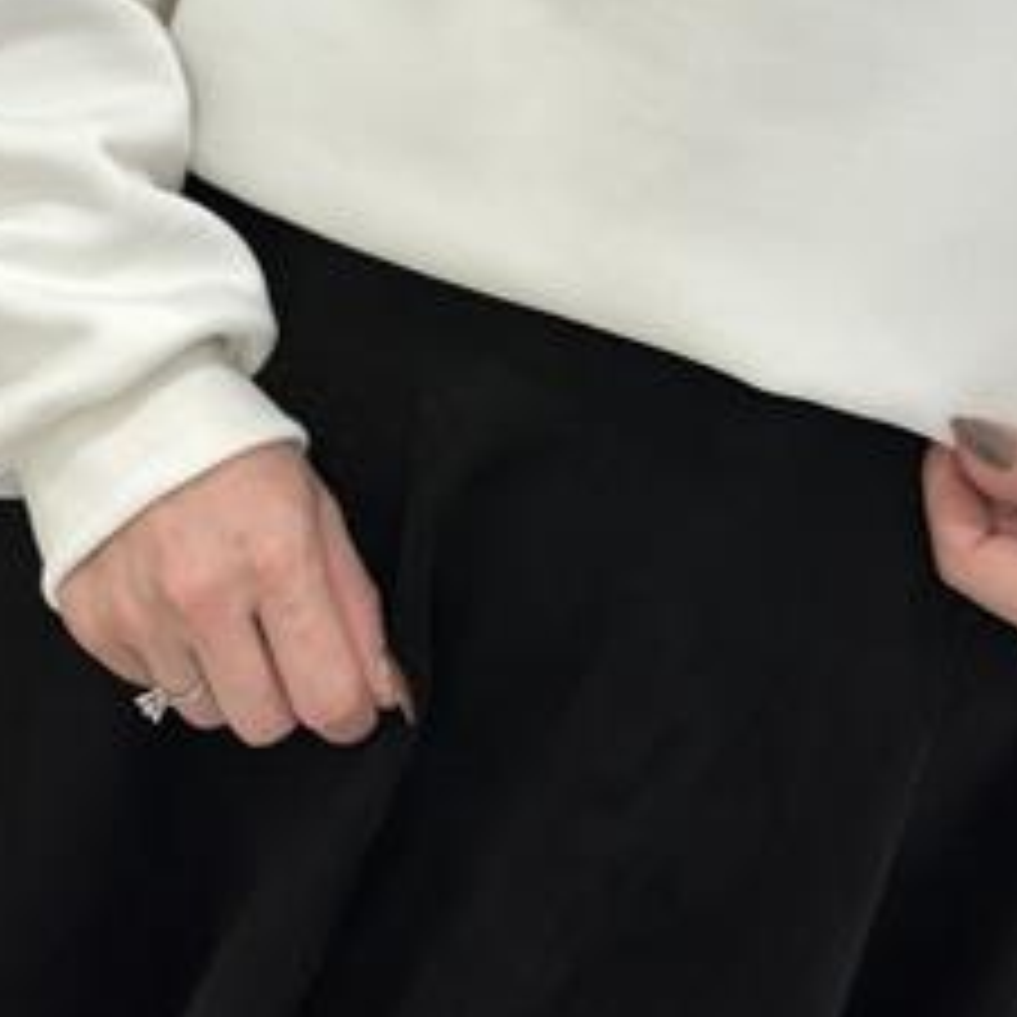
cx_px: 580
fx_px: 3324
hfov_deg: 17.4
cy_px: -142
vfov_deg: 16.8
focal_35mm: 100
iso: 80
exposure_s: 1/315
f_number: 1.78
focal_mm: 6.86
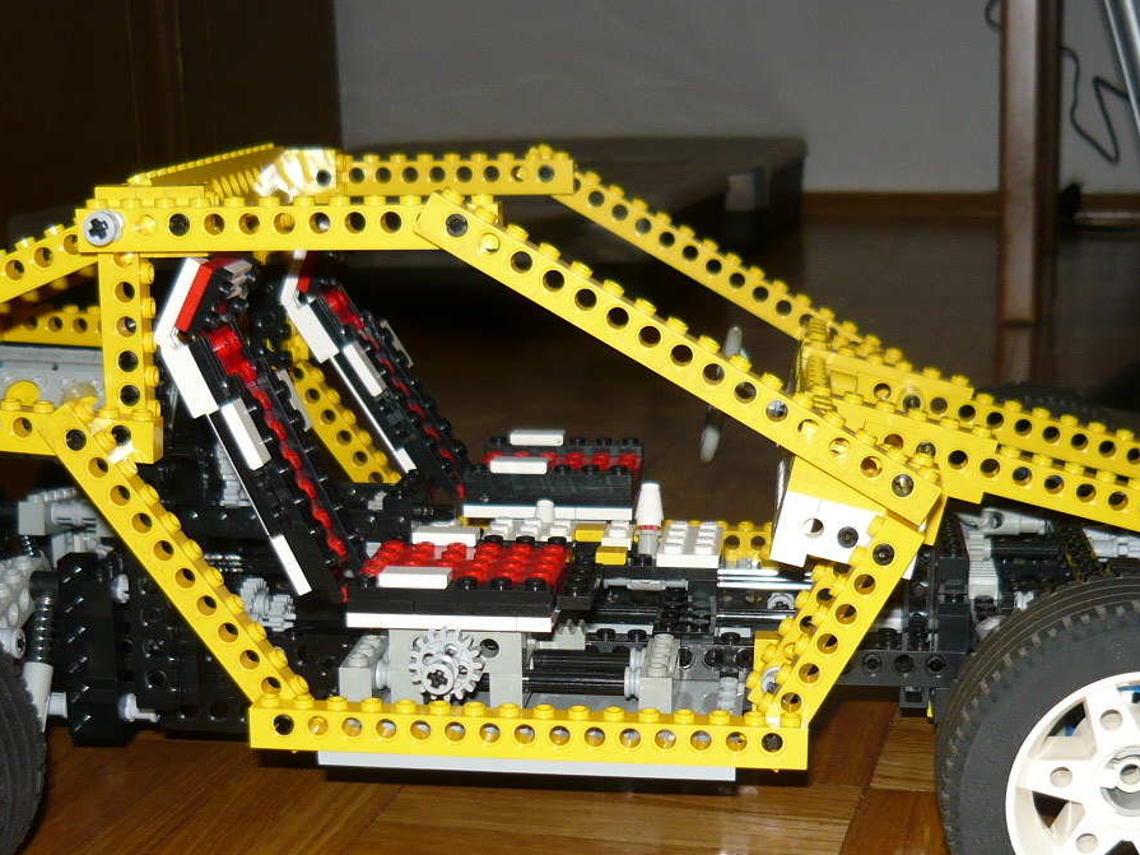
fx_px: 1943
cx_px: 543
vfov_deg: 24.3
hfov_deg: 32.7
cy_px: 714
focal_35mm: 59
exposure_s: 1/30
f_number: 2.8
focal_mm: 5.5
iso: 100
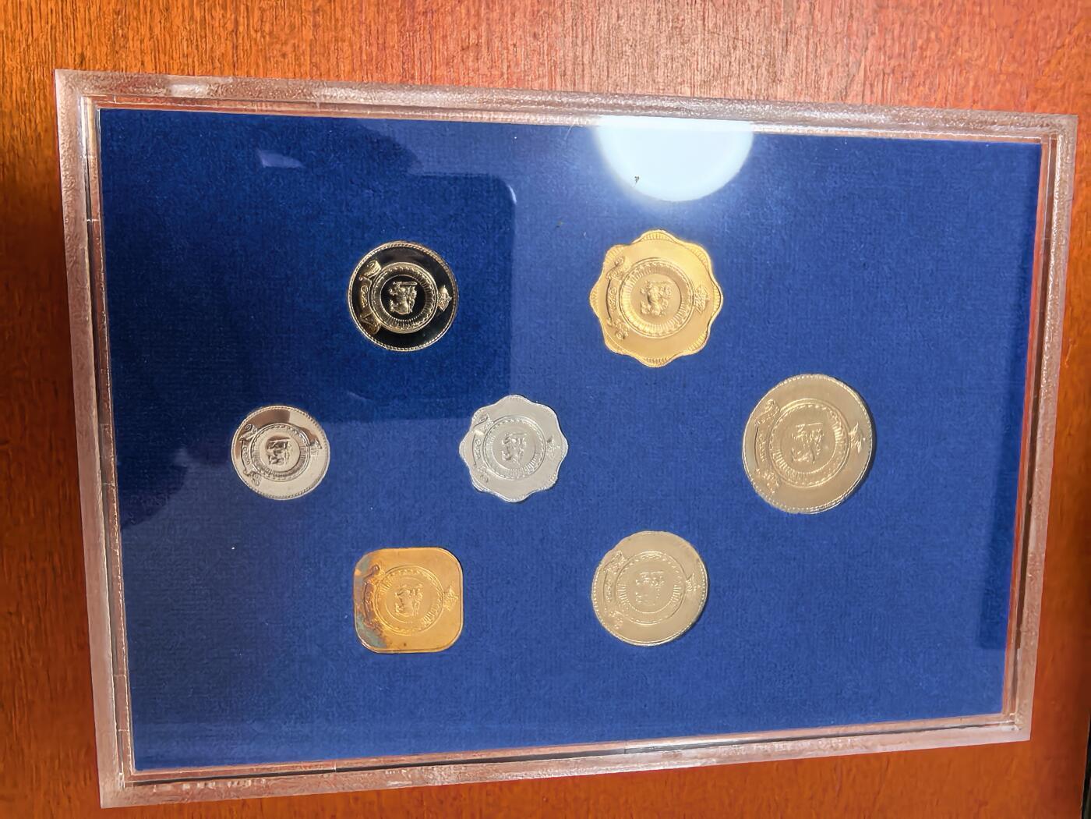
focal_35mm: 24
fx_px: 756
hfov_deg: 71.6
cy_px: 410
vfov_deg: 56.8
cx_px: 546
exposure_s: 1/33.3
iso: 250
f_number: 2.2
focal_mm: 1.68
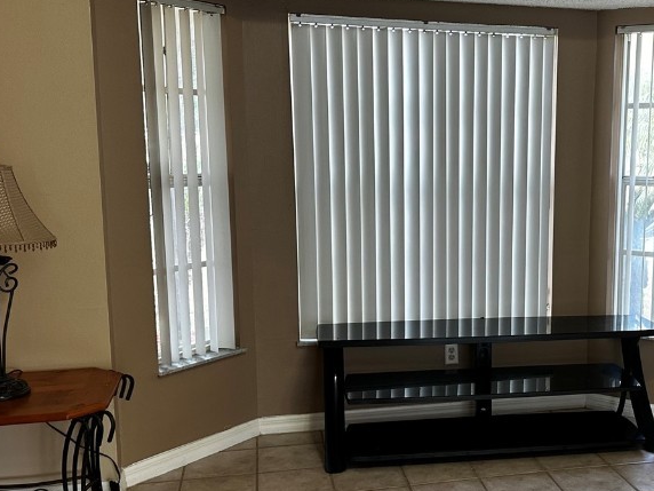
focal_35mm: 43
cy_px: 267
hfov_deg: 42.7
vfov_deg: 33.6
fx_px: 812
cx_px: 480
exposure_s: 1/120
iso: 160
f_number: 1.78
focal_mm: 6.86
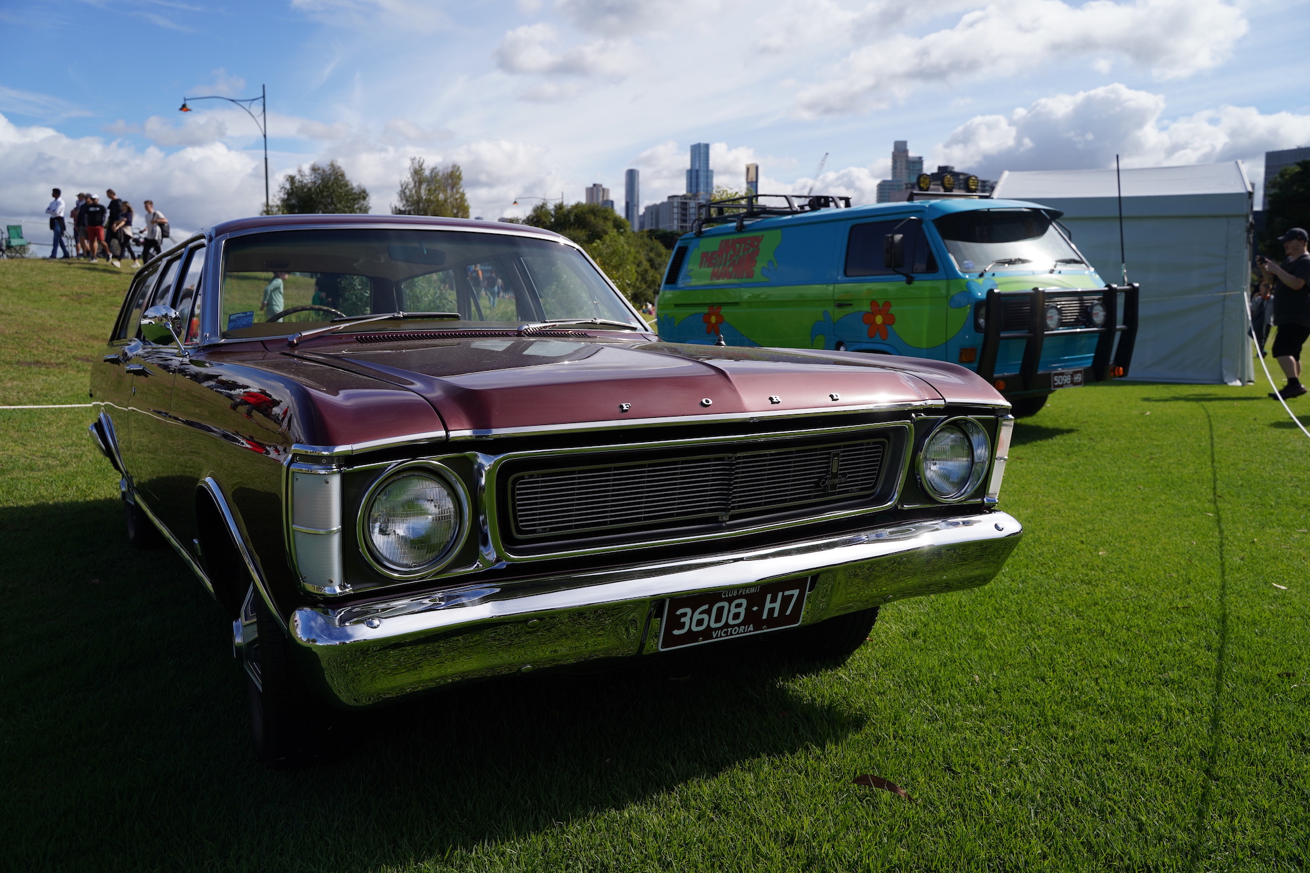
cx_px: 655
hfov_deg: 65.5
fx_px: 1019
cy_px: 436
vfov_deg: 46.4
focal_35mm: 28
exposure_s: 1/640
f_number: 5.6
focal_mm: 28
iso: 100
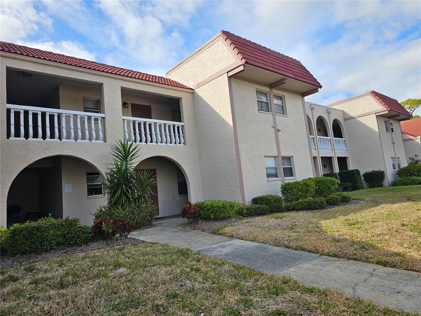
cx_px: 210
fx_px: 280
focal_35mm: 23
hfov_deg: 73.9
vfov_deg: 58.9
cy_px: 158
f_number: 1.7
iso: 10
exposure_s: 1/539
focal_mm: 6.3
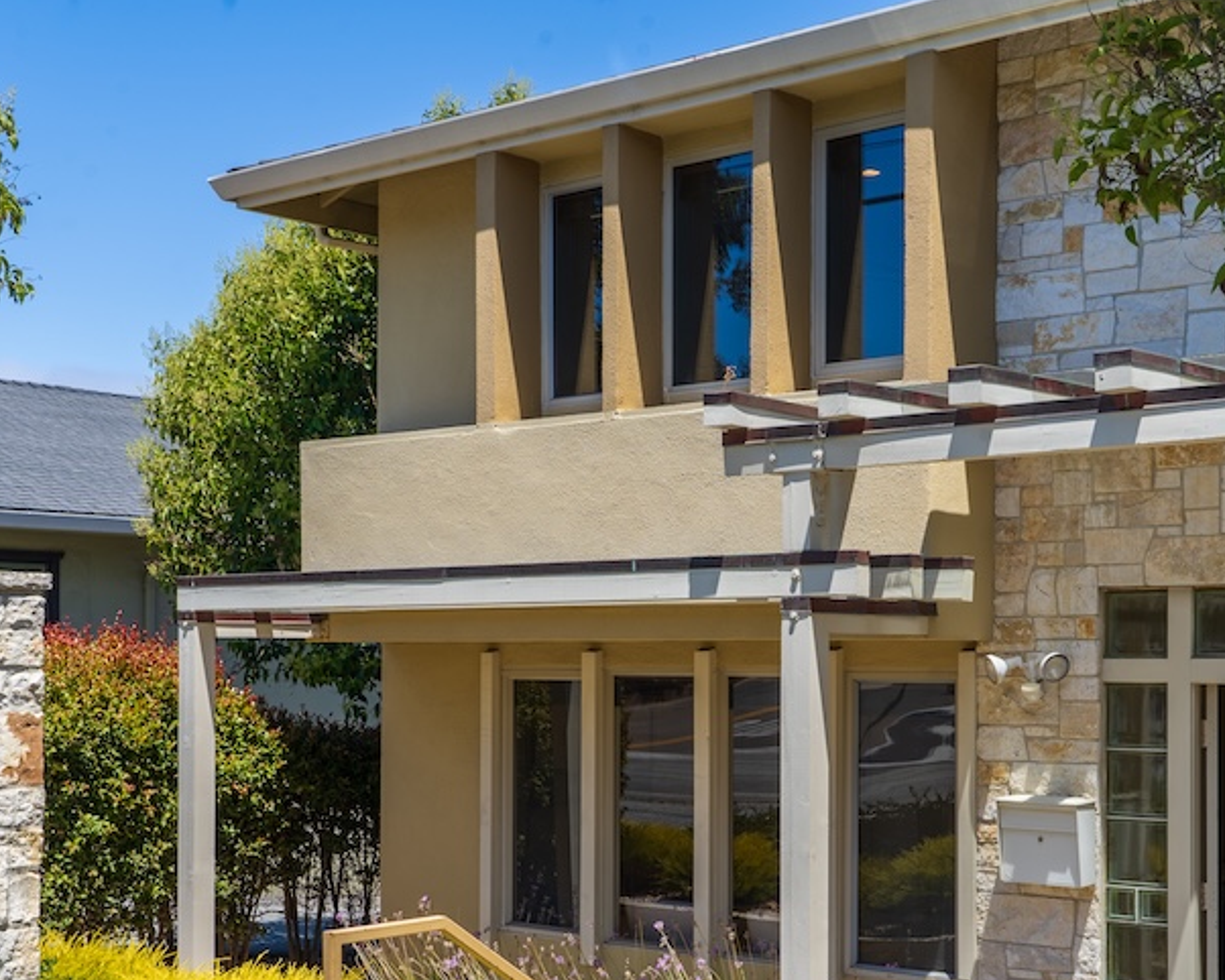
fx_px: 1922
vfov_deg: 28.4
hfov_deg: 35.3
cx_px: 558
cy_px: 674
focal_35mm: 53
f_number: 13
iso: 100
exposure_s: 1/320
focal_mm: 34
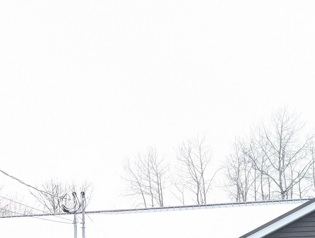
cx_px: -7
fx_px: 638
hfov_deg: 26.2
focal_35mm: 70
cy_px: 221
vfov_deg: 20.6
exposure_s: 1/90
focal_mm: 6.9
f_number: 1.68
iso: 27
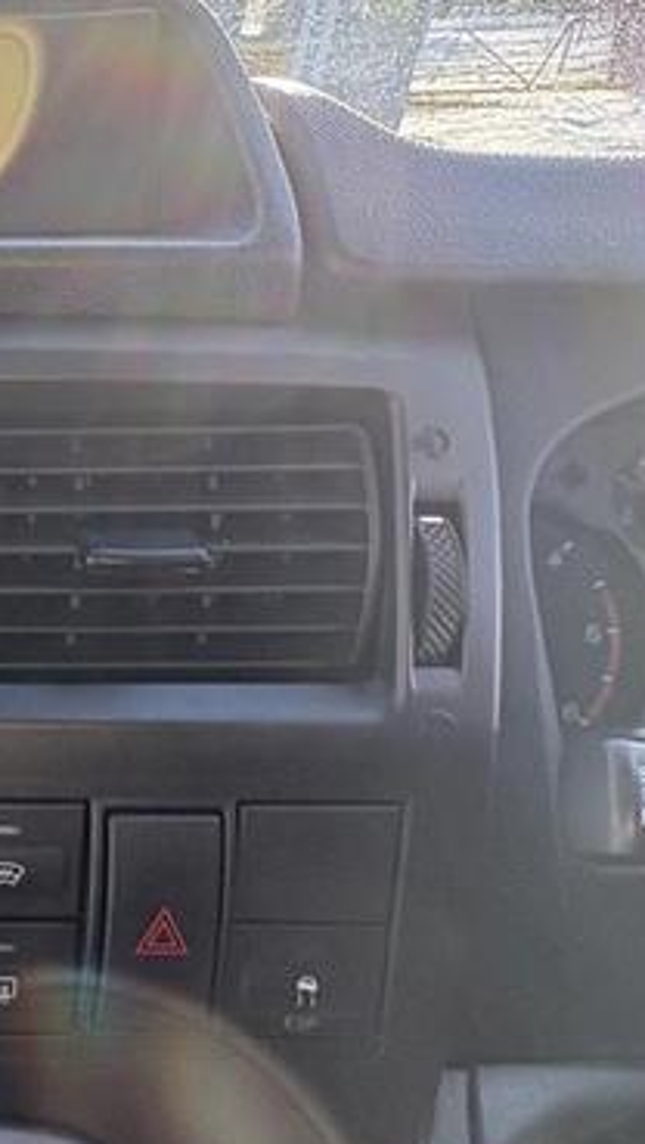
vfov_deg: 54.0
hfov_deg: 23.2
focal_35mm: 37
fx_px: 1123
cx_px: -409
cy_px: 589
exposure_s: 1/138
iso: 80
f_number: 2.2
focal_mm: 2.22
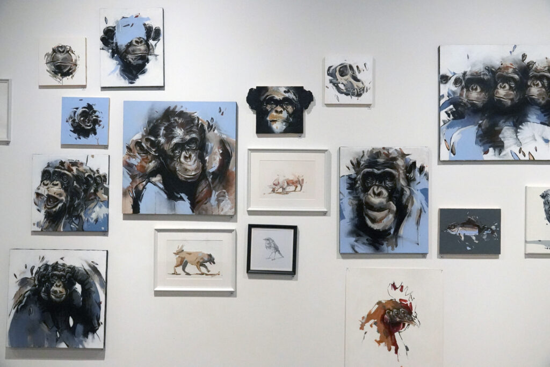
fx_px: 565
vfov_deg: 36.0
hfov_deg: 51.9
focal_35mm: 37
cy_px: 184
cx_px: 275
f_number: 3.2
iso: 2500
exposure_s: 1/500
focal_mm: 13.7
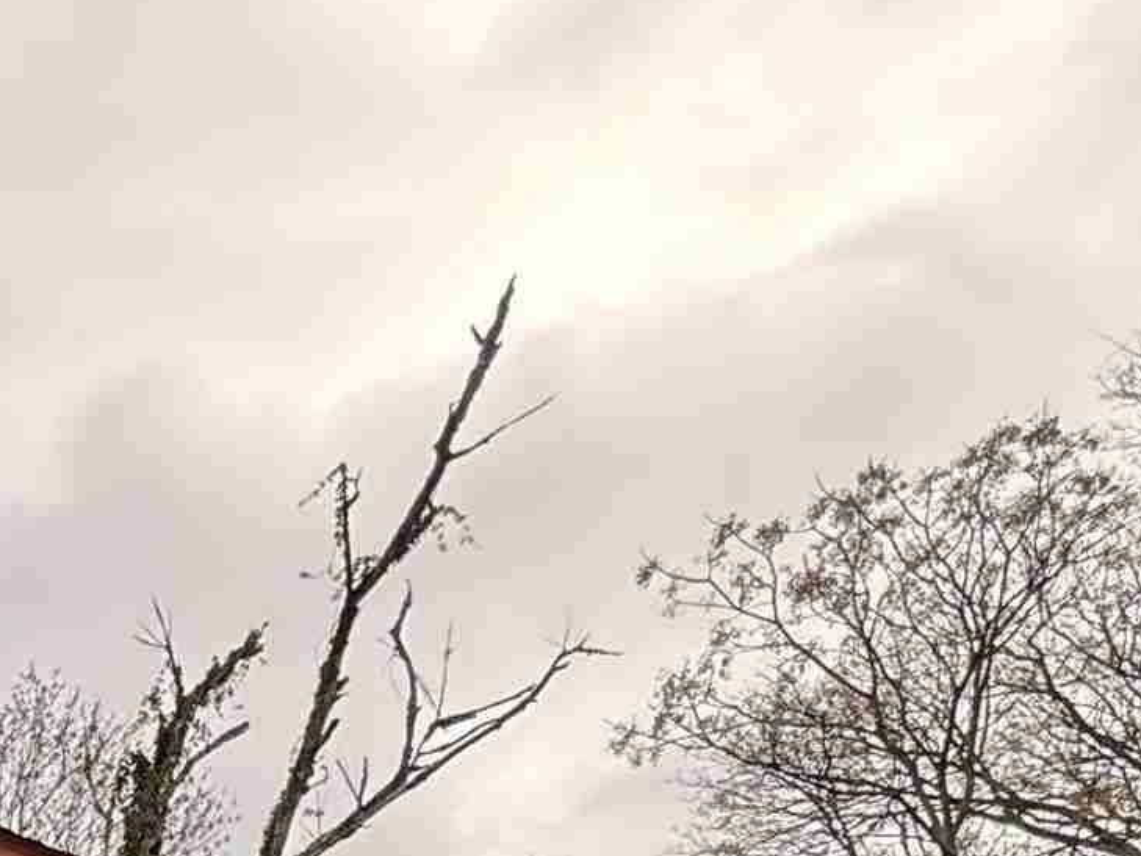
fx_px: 1945
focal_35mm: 59
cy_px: 1518
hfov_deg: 23.6
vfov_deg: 19.2
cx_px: -703
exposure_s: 1/306
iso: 64
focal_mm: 2.22
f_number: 2.2
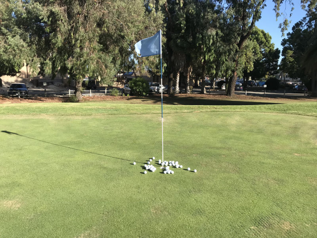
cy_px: 119
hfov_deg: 63.4
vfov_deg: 49.7
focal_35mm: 28
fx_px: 256
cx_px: 158
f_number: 1.8
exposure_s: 1/1126
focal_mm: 4
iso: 20
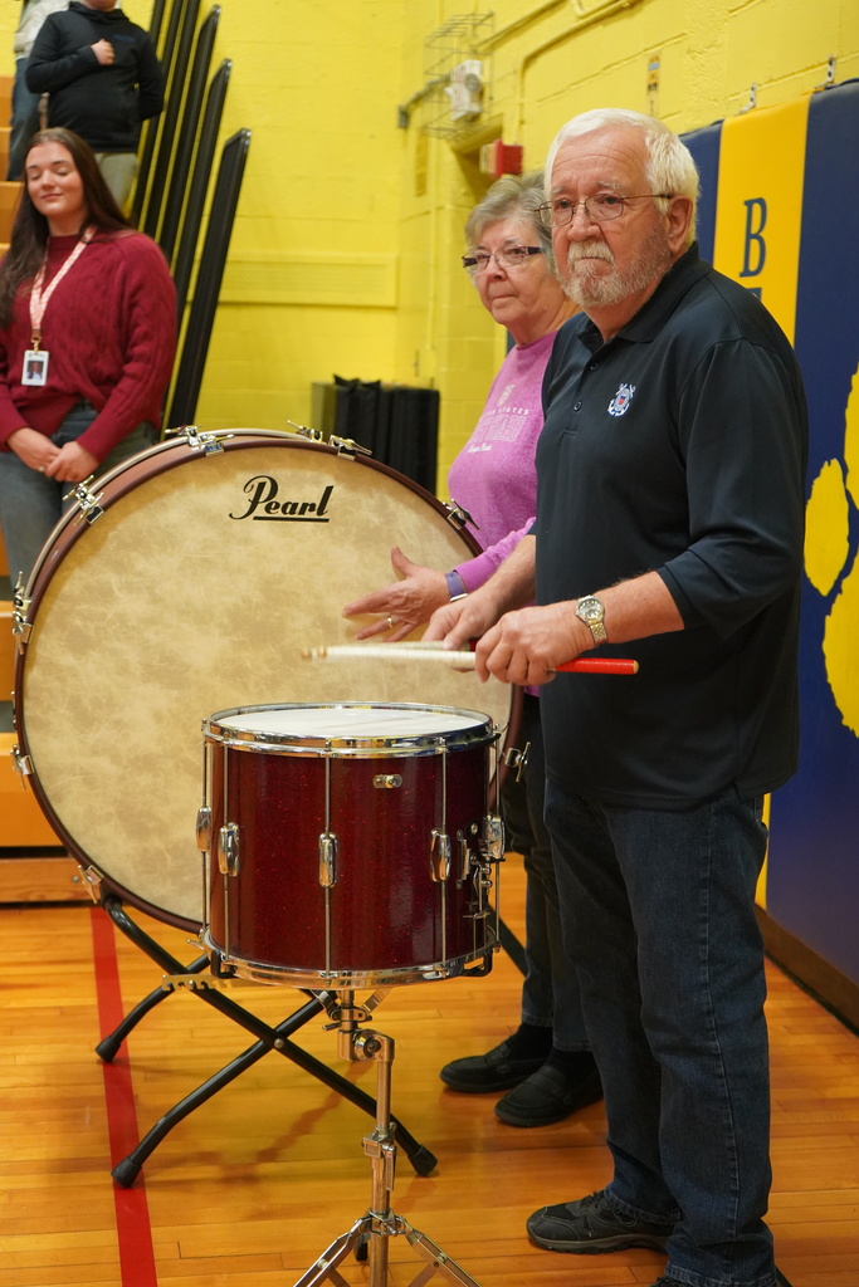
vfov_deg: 36.9
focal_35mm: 54
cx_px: 430
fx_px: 1932
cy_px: 644
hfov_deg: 25.1
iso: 6400
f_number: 5
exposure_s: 1/160
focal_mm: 54
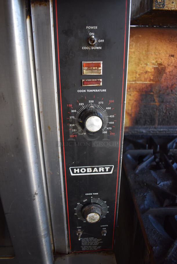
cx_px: 88
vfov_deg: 67.3
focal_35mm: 27
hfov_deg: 48.0
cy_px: 132
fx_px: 199
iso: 640
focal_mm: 18
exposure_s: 1/250
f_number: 3.5
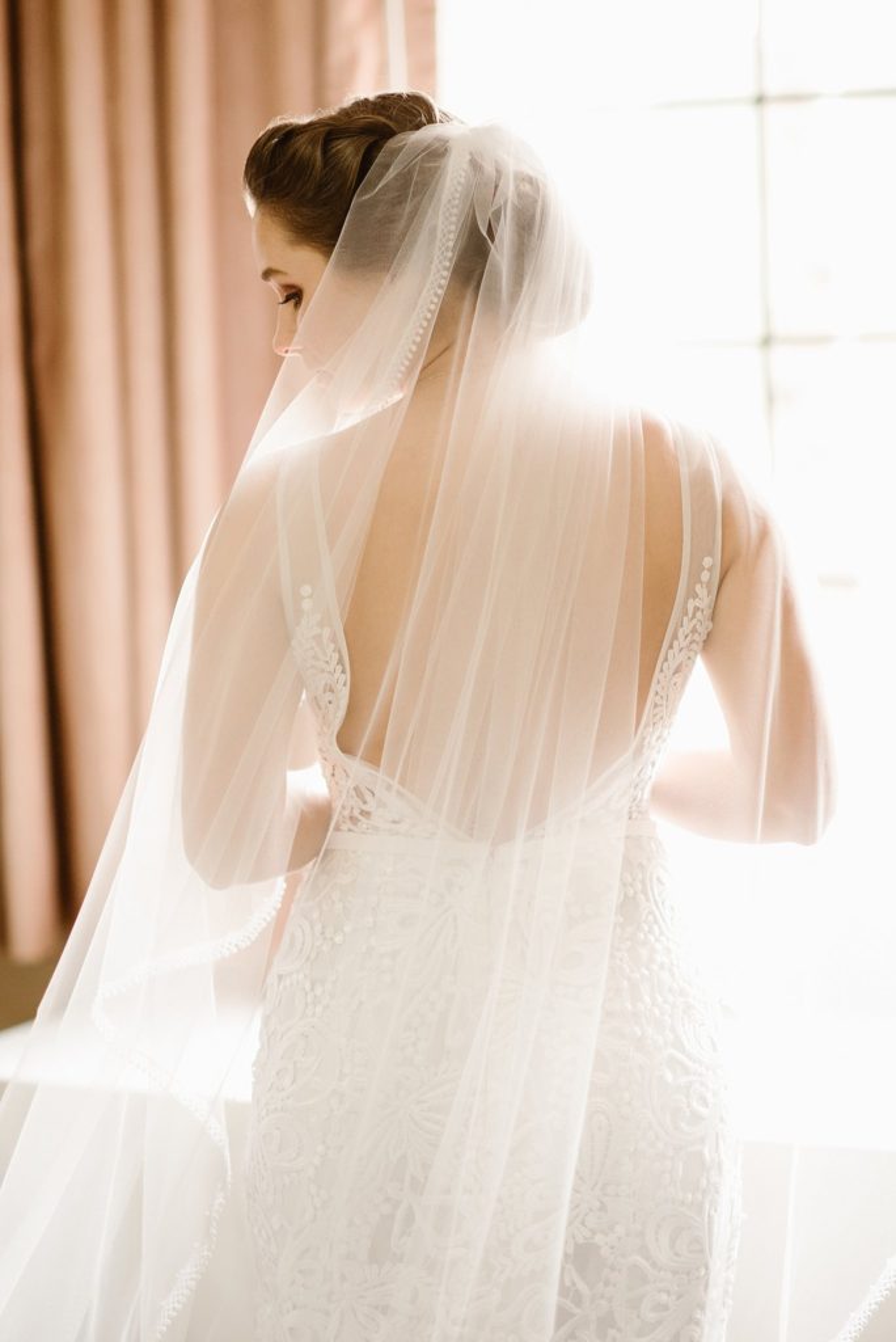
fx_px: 3169
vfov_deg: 23.9
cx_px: 448
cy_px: 671
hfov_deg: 16.1
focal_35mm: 85
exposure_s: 1/400
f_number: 1.8
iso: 1250
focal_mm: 85
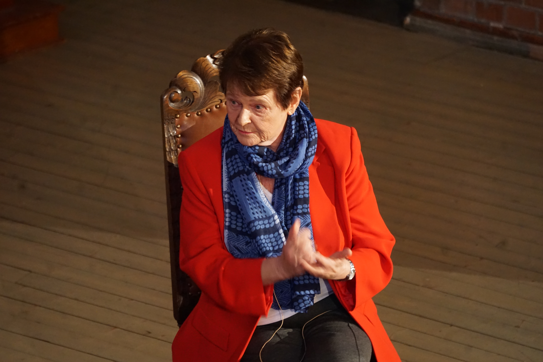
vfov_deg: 4.4
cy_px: 181
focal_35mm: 315
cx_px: 272
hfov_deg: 6.5
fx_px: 4751
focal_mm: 210
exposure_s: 1/15
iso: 3200
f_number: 6.3
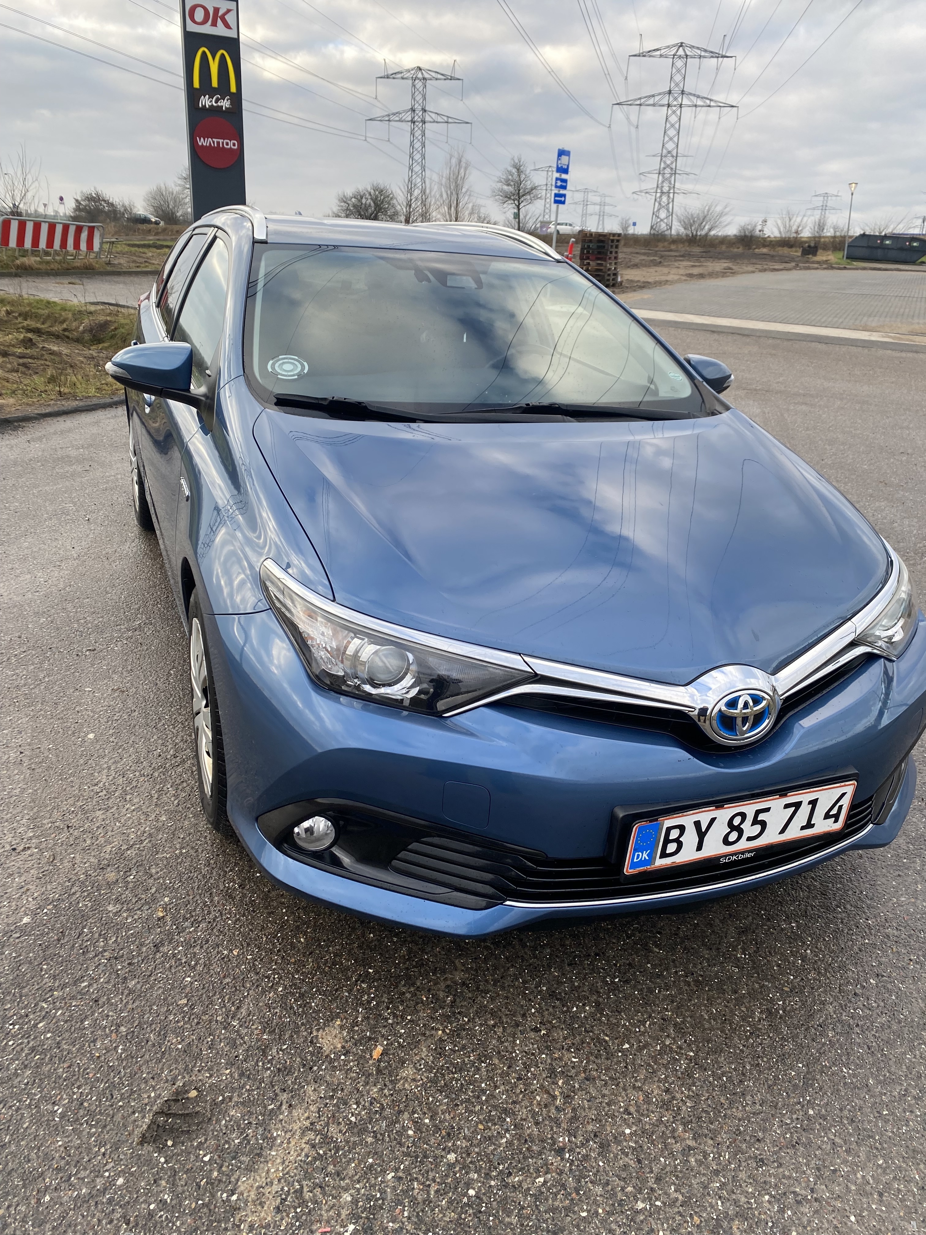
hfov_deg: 53.1
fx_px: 927
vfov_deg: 67.3
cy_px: 618
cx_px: 463
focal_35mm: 26
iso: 32
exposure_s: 1/340
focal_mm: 4.25
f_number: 1.8
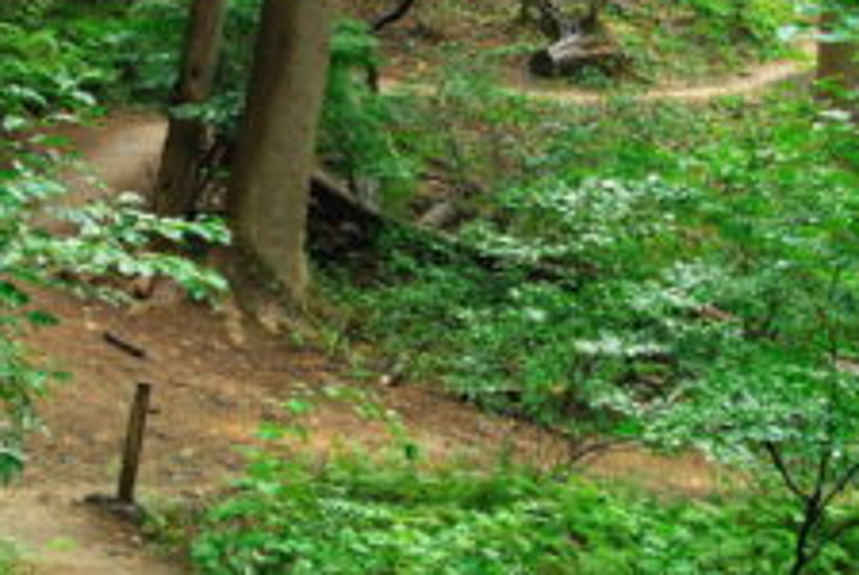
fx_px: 2724
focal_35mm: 114
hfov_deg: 17.9
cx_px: 514
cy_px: 278
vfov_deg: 12.1
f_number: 8
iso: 200
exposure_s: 1/2.5
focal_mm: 34
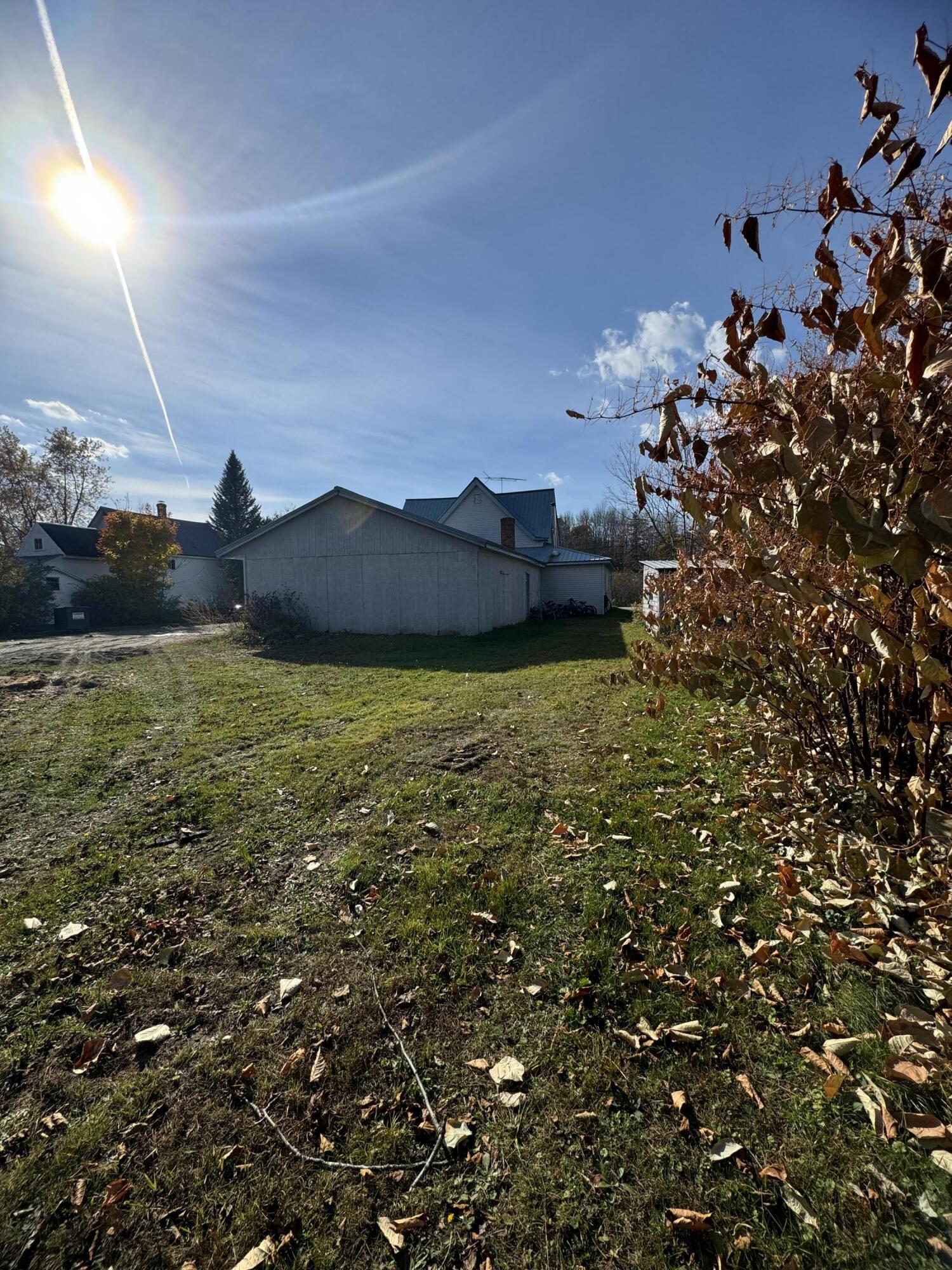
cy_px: 635
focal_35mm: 14
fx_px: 513
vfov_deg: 102.1
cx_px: 476
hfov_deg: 85.7
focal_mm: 2.22
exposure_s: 1/2494
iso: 50
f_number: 2.2
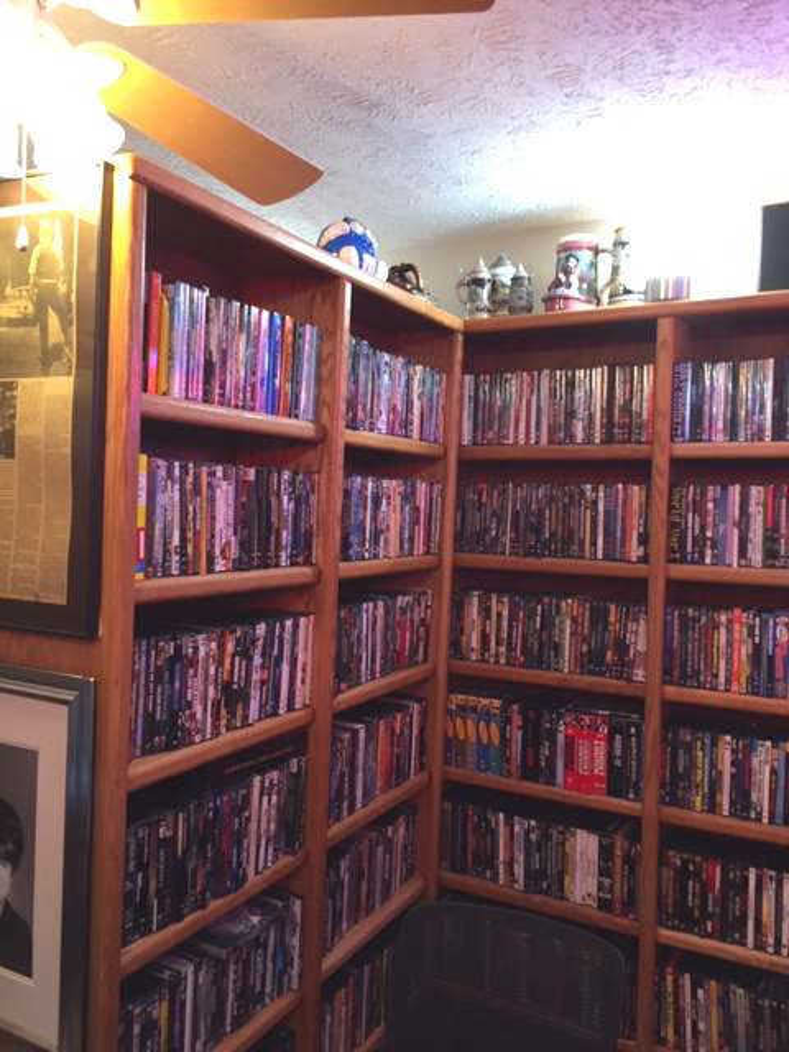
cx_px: 394
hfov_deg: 48.2
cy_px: 526
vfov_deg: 61.7
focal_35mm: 29
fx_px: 881
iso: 80
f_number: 2.2
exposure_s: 1/30
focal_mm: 4.15
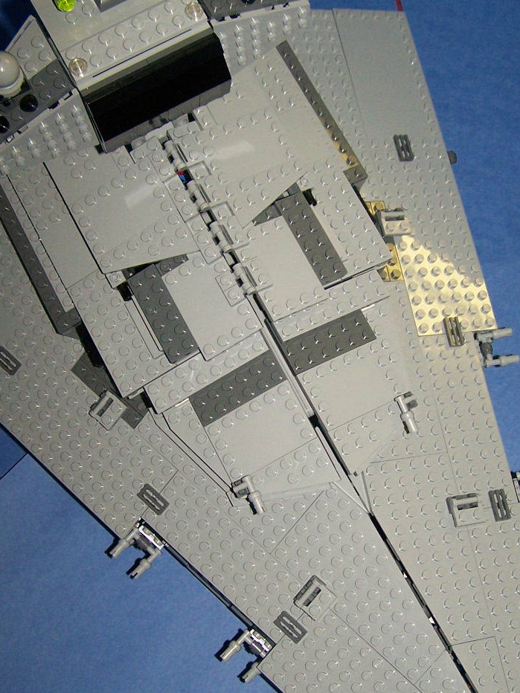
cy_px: 390
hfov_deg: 24.0
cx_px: 301
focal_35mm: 61
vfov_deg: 31.6
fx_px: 1222
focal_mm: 6.3
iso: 160
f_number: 2.8
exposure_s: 1/60
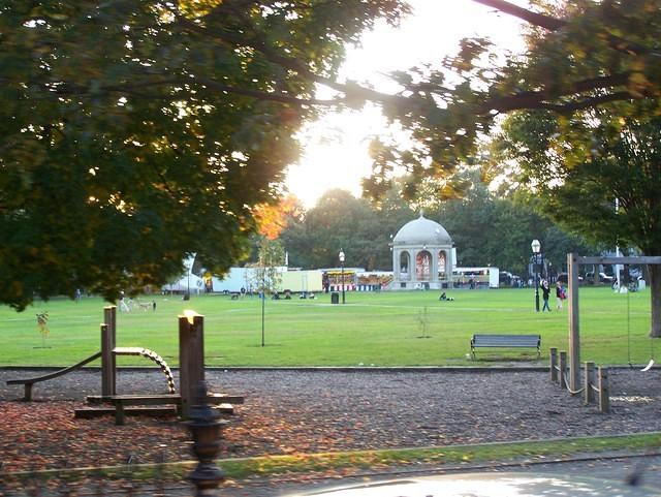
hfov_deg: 30.2
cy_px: 248
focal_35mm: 64
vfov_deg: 23.0
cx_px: 330
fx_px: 1223
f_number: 3.2
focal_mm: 10.7
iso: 160
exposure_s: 1/80
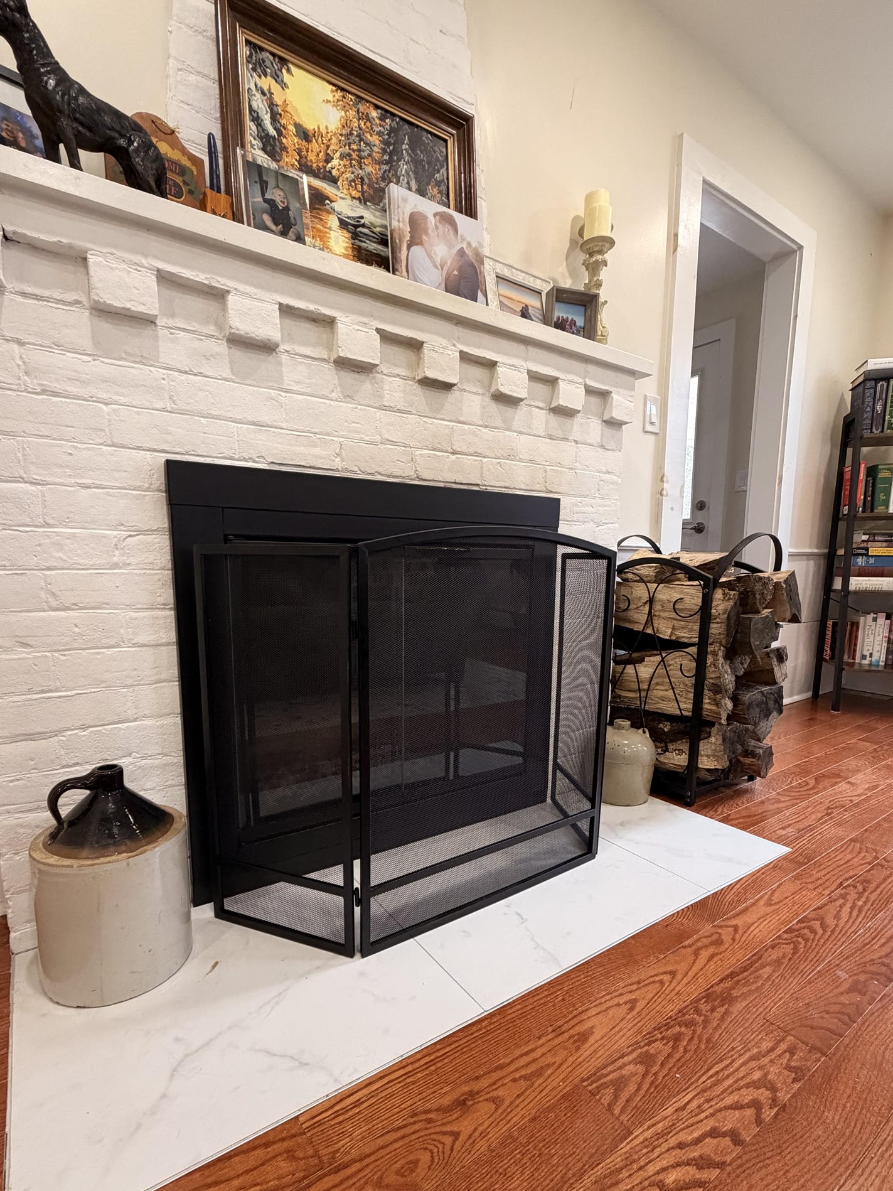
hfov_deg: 74.7
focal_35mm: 17
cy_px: 660
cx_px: 427
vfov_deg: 90.7
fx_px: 585
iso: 320
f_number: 2.2
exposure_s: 1/121
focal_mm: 2.22
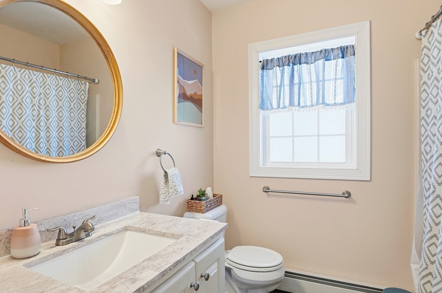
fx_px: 228
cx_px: 203
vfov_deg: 65.6
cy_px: 145
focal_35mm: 19
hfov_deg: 88.1
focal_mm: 11
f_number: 7.1
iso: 800
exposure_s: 1/500
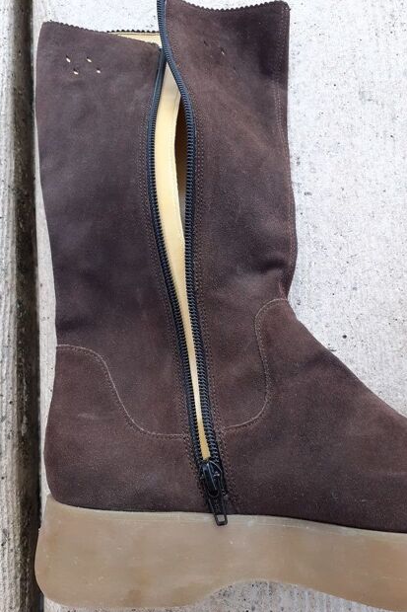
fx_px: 492
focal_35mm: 29
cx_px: 172
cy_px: 299
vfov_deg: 63.7
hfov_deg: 44.8
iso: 40
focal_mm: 3.6
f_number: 1.9
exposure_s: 1/100
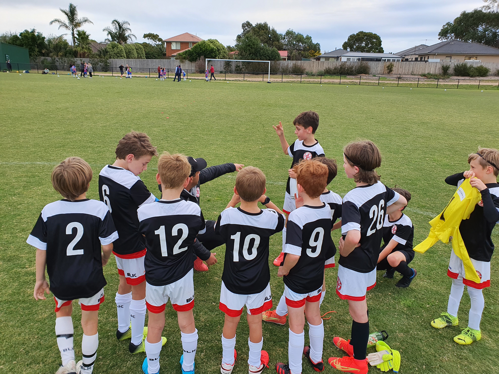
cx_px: 250
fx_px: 375
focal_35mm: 26
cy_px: 187
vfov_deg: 53.1
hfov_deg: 67.3
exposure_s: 1/100
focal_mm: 4.32
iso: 64
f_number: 2.4
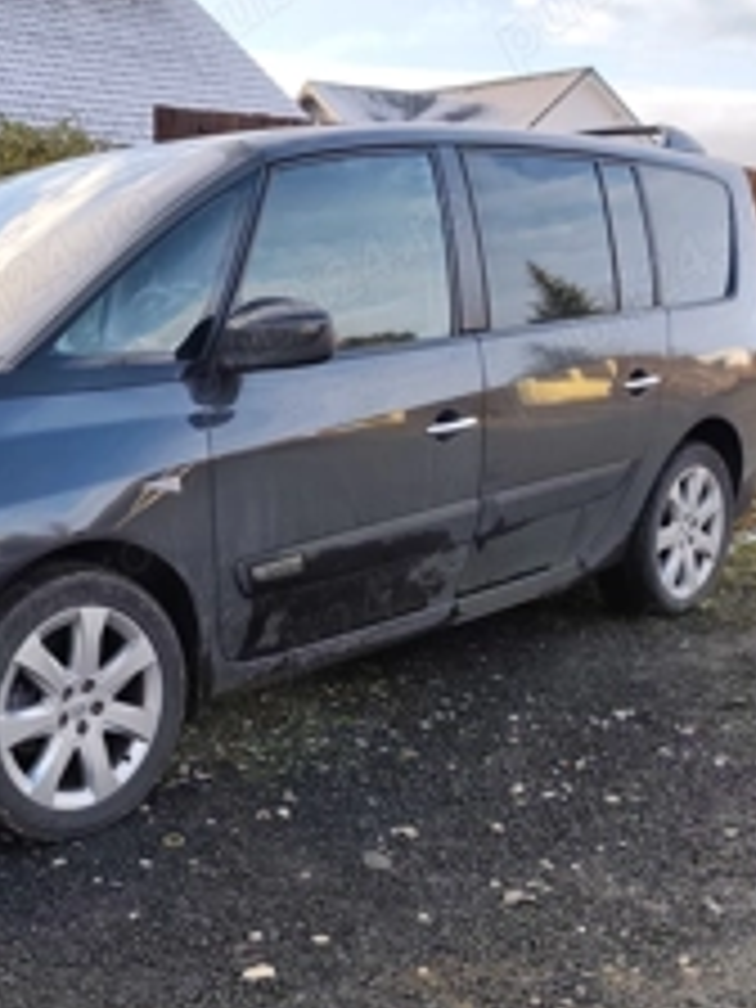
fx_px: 1194
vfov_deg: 44.7
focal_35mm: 41
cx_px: 166
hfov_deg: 34.2
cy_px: 716
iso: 50
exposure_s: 1/231
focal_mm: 6.19
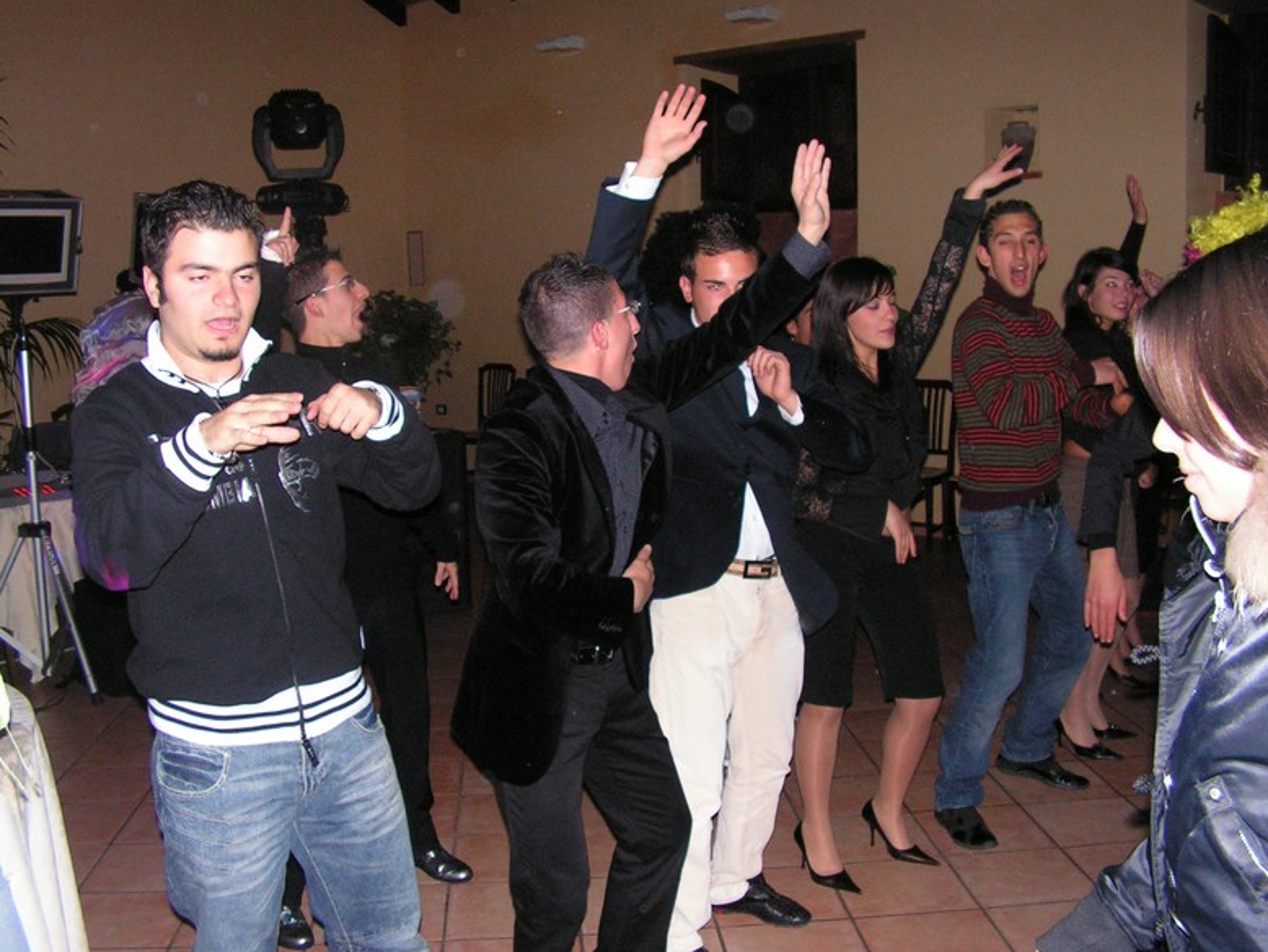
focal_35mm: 37
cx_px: 624
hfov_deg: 50.1
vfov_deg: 38.7
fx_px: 1356
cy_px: 479
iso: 200
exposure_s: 1/40
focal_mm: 6
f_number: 3.2
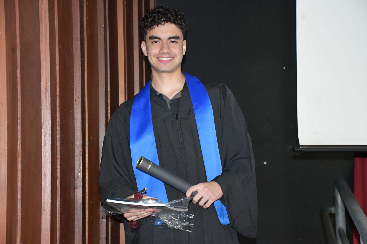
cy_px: 122
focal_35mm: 78
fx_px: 795
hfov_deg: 26.0
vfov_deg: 17.5
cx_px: 184
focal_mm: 52
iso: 6400
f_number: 4.8
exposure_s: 1/60
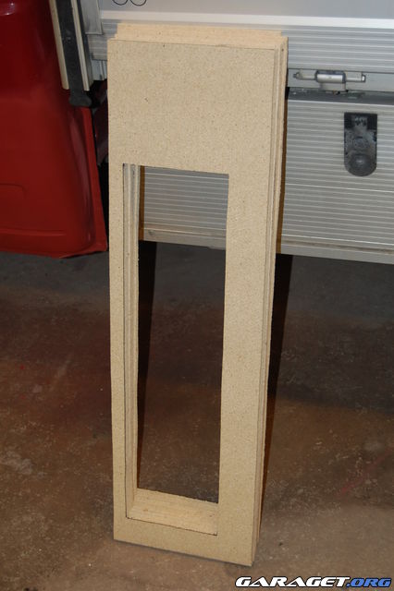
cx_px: 197
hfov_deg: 22.6
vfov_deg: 33.4
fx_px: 986
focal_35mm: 60
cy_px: 296
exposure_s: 1/60
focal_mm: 40
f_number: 5
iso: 400
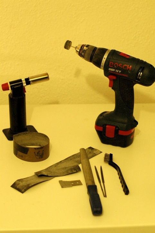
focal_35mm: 75
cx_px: 78
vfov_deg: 27.0
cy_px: 116
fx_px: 485
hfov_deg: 18.1
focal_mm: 50
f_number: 3.2
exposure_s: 1/40
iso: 1600
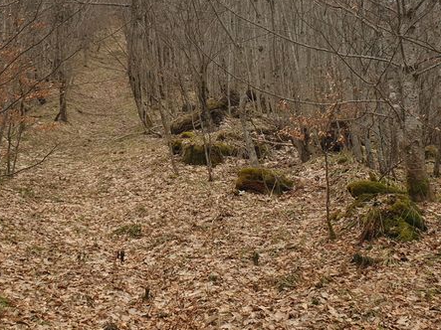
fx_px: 599
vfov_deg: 30.3
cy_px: 79
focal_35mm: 47
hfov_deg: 39.9
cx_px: 146
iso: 64
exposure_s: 1/100
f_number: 2.4
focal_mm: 4.3
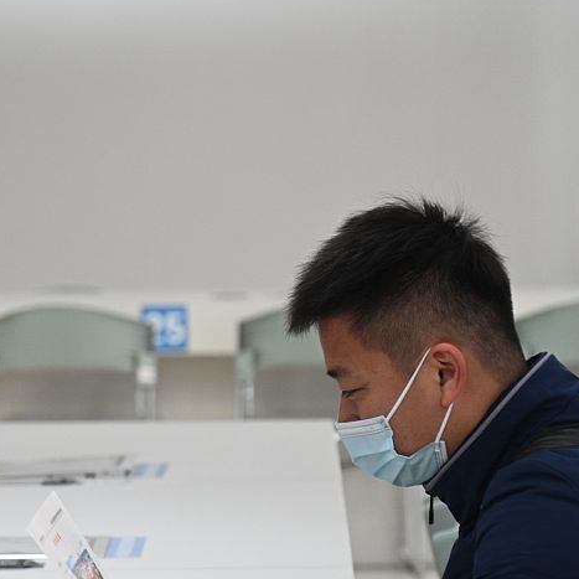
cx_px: -94
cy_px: 441
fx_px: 5791
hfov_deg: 5.7
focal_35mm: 306
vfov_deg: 5.7
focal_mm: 140
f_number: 7.1
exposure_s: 1/30
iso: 800
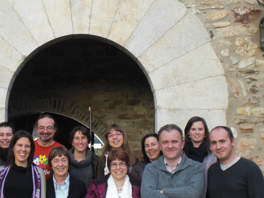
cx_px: 80
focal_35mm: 74
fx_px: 564
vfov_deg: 19.9
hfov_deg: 26.1
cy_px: 93
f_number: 3.1
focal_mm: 6.3
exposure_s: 1/125
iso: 64
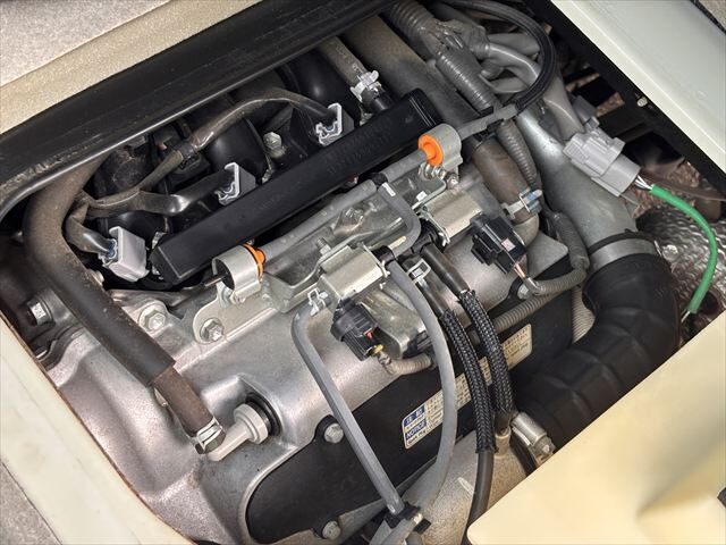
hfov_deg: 36.8
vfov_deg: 28.0
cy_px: 272
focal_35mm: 52
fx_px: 1091
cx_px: 363
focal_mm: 5.96
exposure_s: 1/40
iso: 200
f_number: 1.6
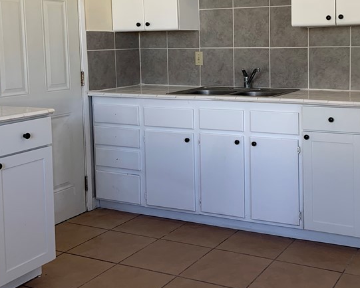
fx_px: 512
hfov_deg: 38.2
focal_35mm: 48
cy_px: 94
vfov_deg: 31.2
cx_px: 250
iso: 40
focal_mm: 4.25
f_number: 1.8
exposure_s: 1/120
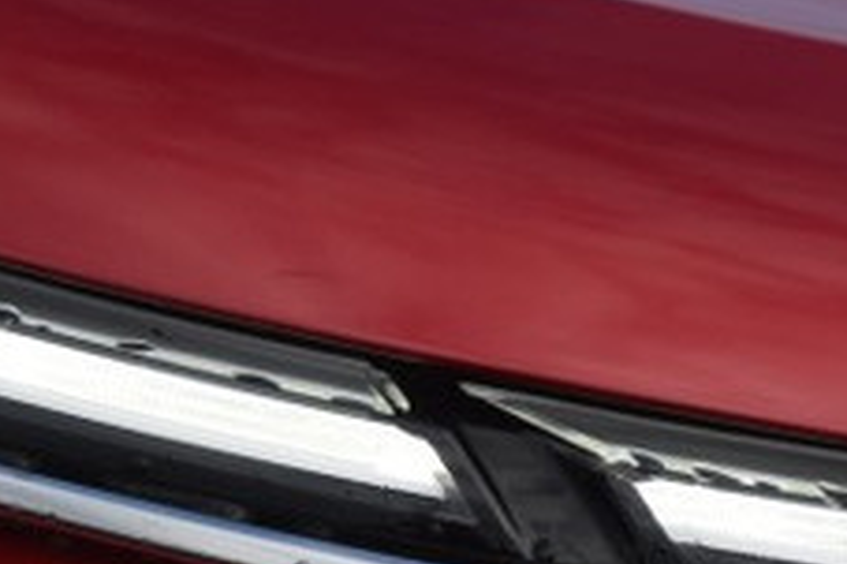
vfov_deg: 2.0
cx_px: 410
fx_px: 15940
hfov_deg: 3.0
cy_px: 794
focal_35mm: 678
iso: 250
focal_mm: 100
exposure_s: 1/250
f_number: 8
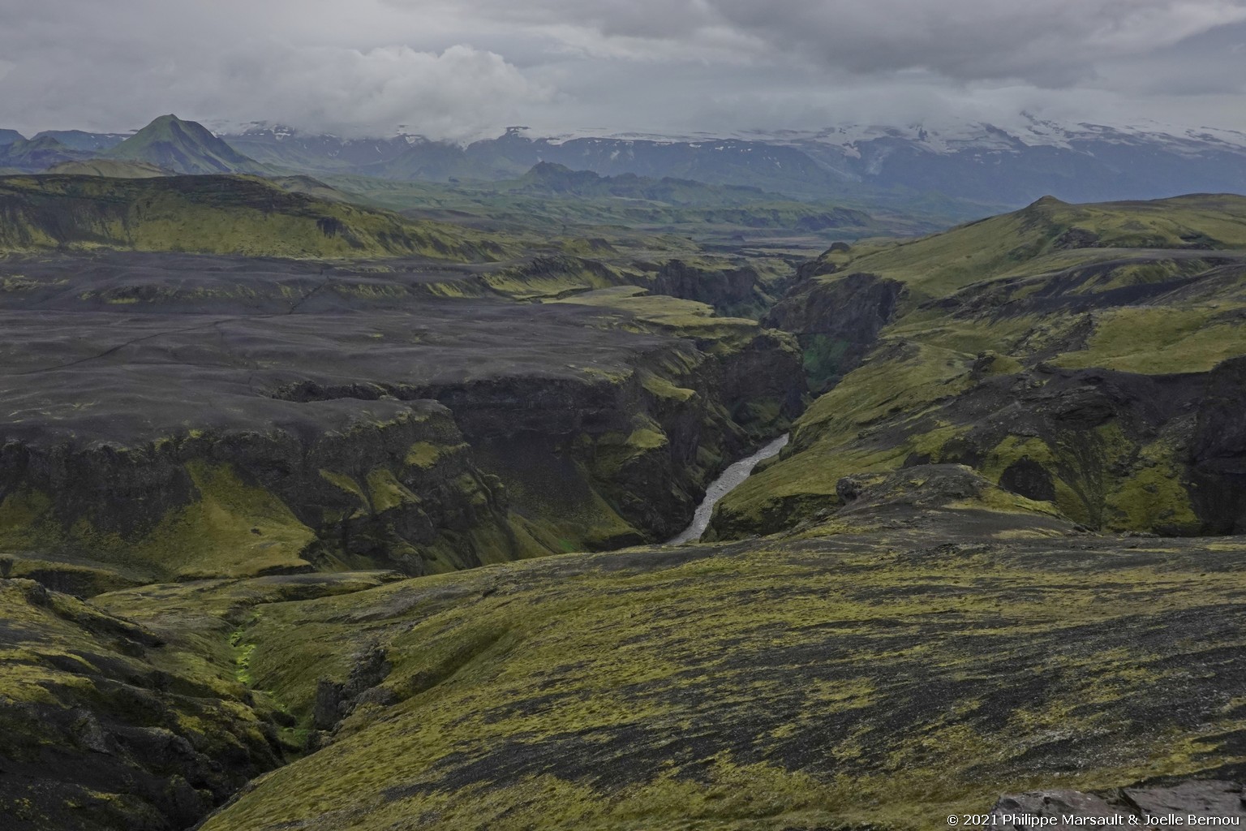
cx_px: 623
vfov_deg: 35.9
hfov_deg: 51.9
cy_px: 416
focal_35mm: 37
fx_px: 1281
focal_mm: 13.56
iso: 250
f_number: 8
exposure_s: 1/1000
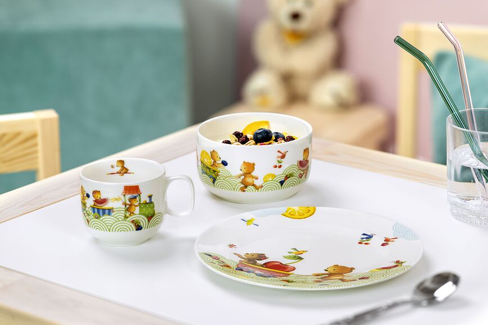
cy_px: 162
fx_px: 1423
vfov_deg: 13.0
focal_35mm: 105
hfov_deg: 19.5
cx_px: 244
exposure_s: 1/80
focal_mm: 105
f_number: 3.5
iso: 100
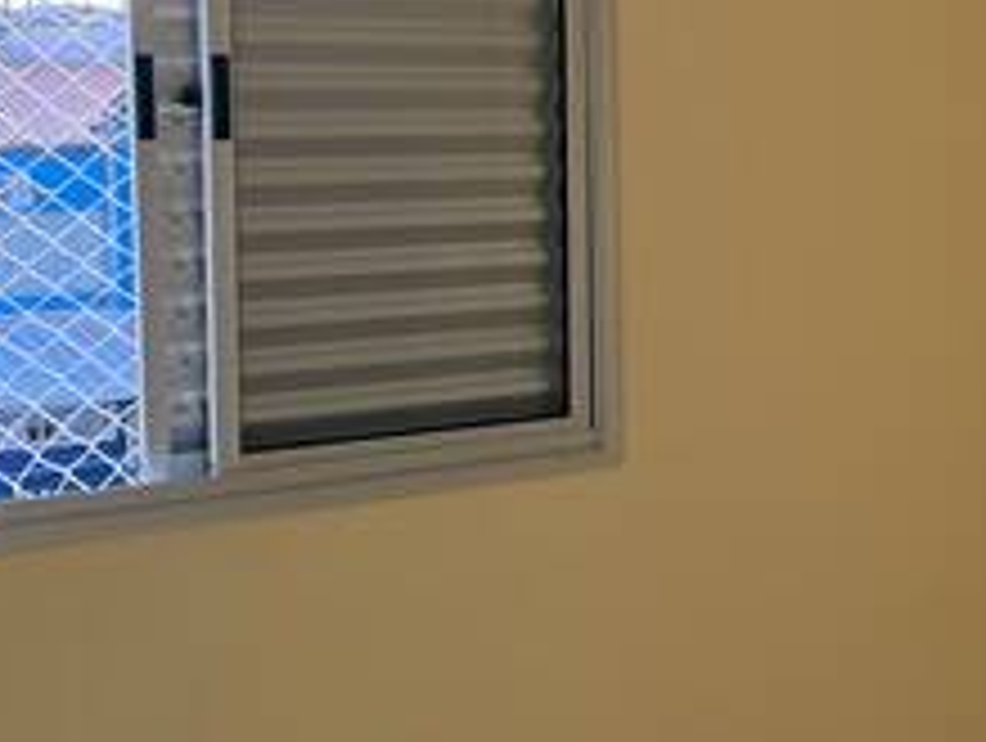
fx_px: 1997
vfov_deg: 20.9
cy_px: 211
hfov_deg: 26.5
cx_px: 945
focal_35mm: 70
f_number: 1.78
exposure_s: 1/156
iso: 100
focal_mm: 6.76
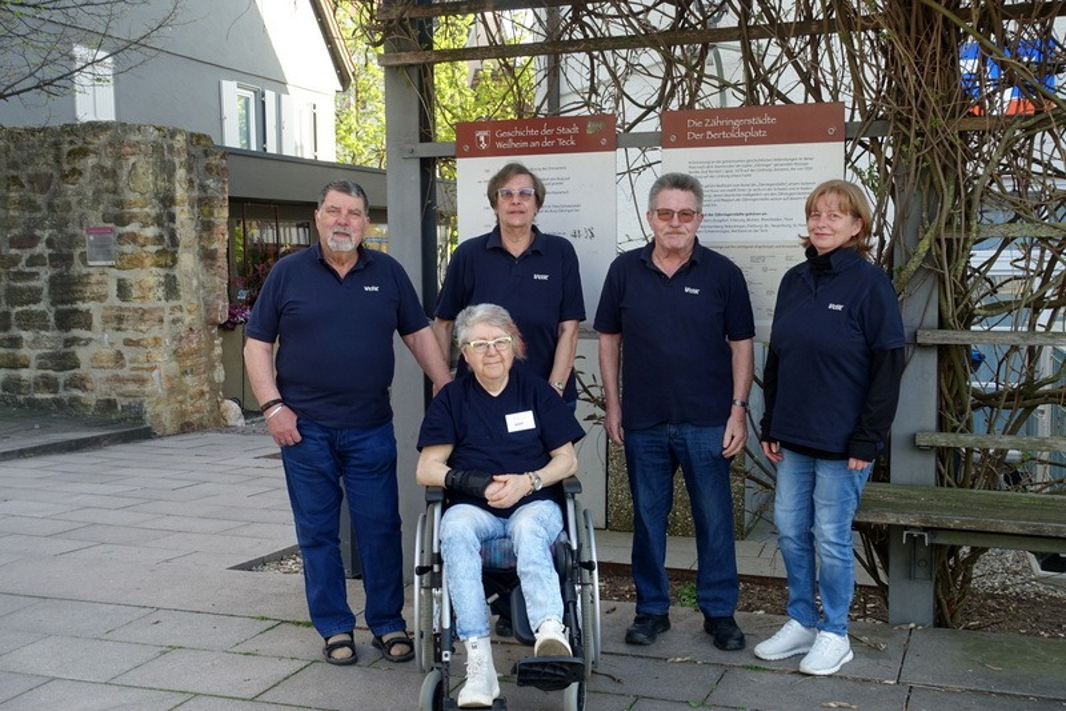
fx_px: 1214
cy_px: 356
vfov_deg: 32.6
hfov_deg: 47.4
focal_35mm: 41
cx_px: 533
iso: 125
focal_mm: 14.9
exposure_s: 1/100
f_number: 4
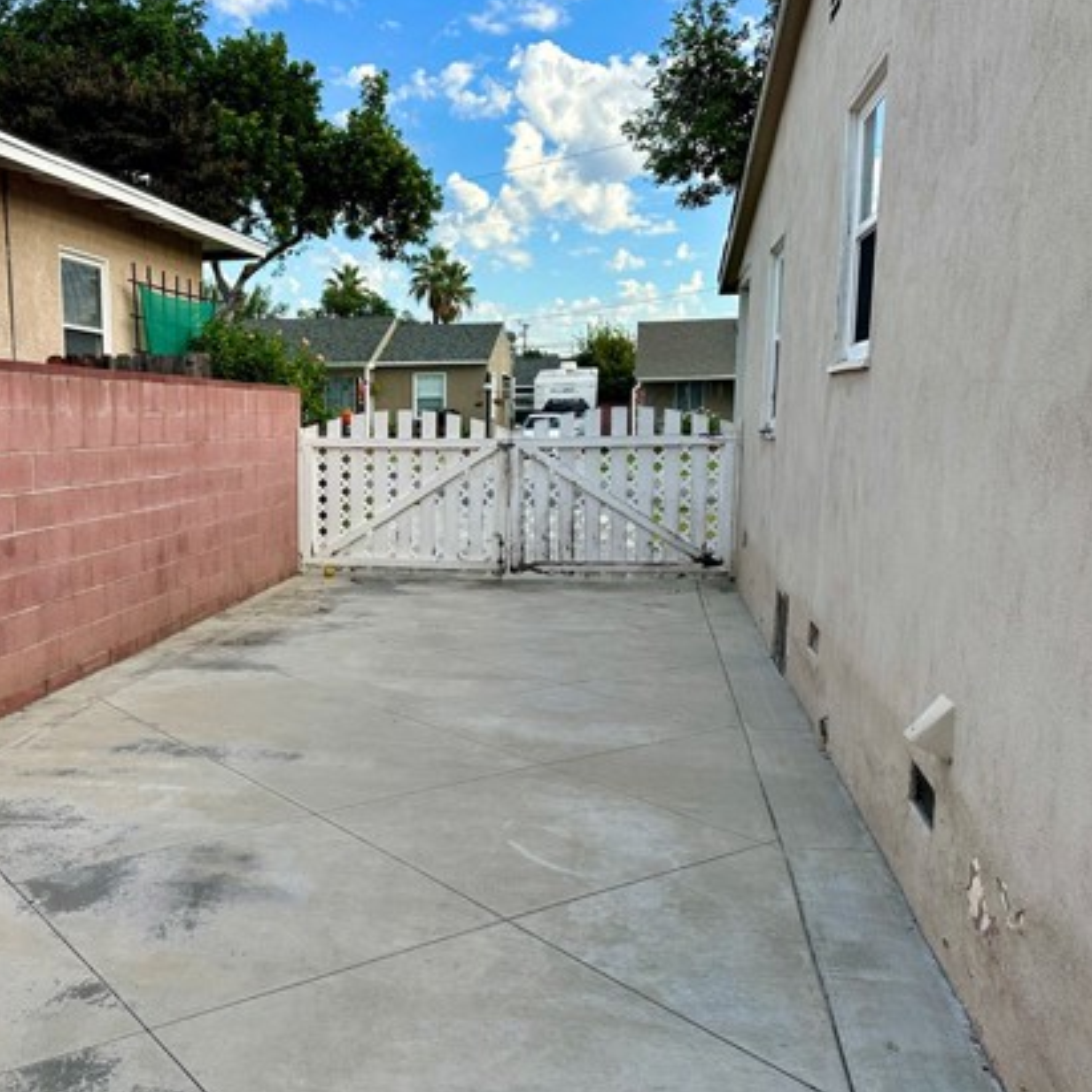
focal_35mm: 33
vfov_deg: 49.7
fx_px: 1178
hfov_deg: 48.8
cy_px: 595
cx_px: 351
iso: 80
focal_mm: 6.86
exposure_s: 1/1144
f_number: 1.78
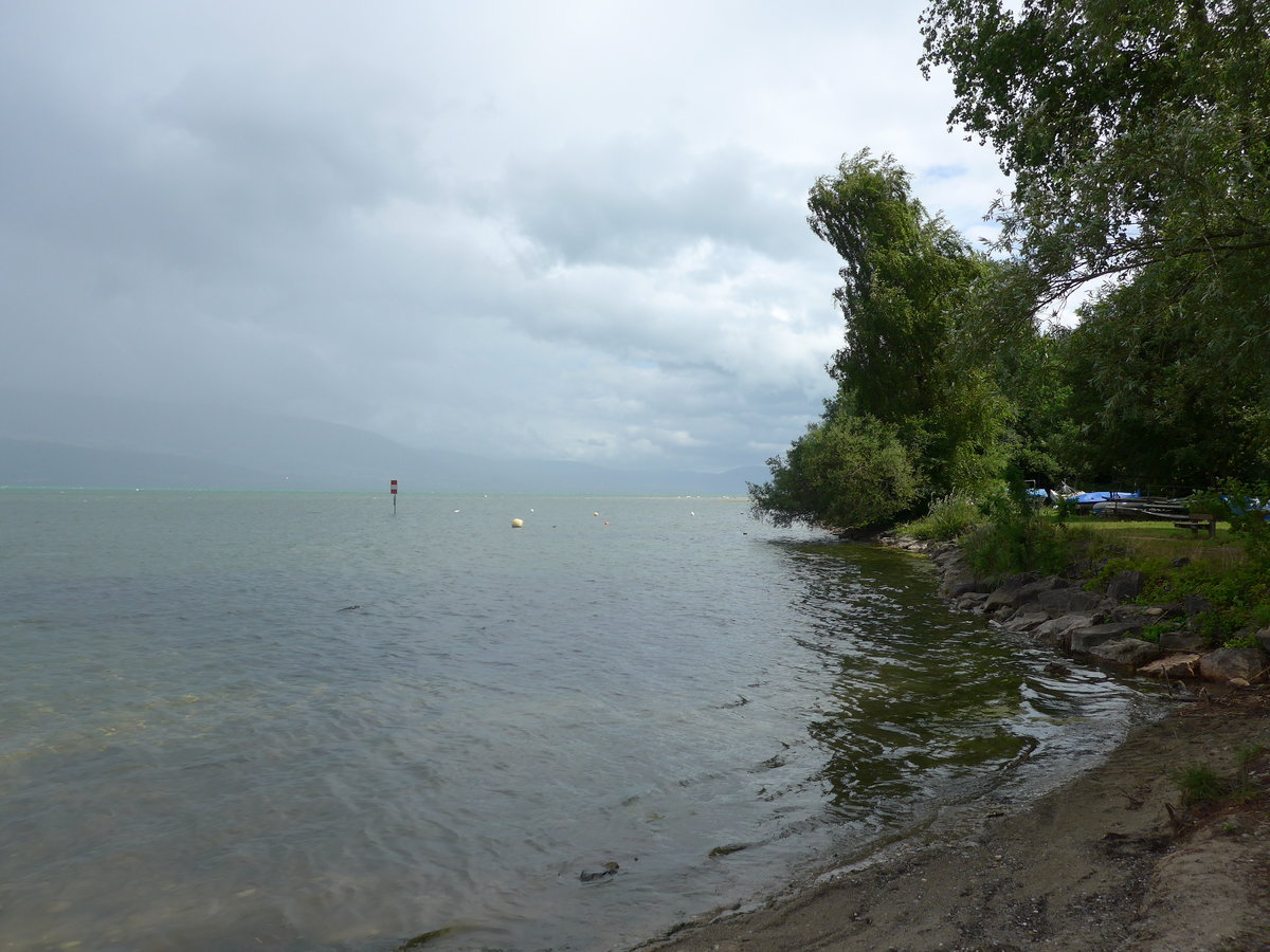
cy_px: 476
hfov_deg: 61.7
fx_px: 1064
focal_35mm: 29
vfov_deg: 48.2
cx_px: 635
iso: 80
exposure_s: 1/2000
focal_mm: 6
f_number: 2.8
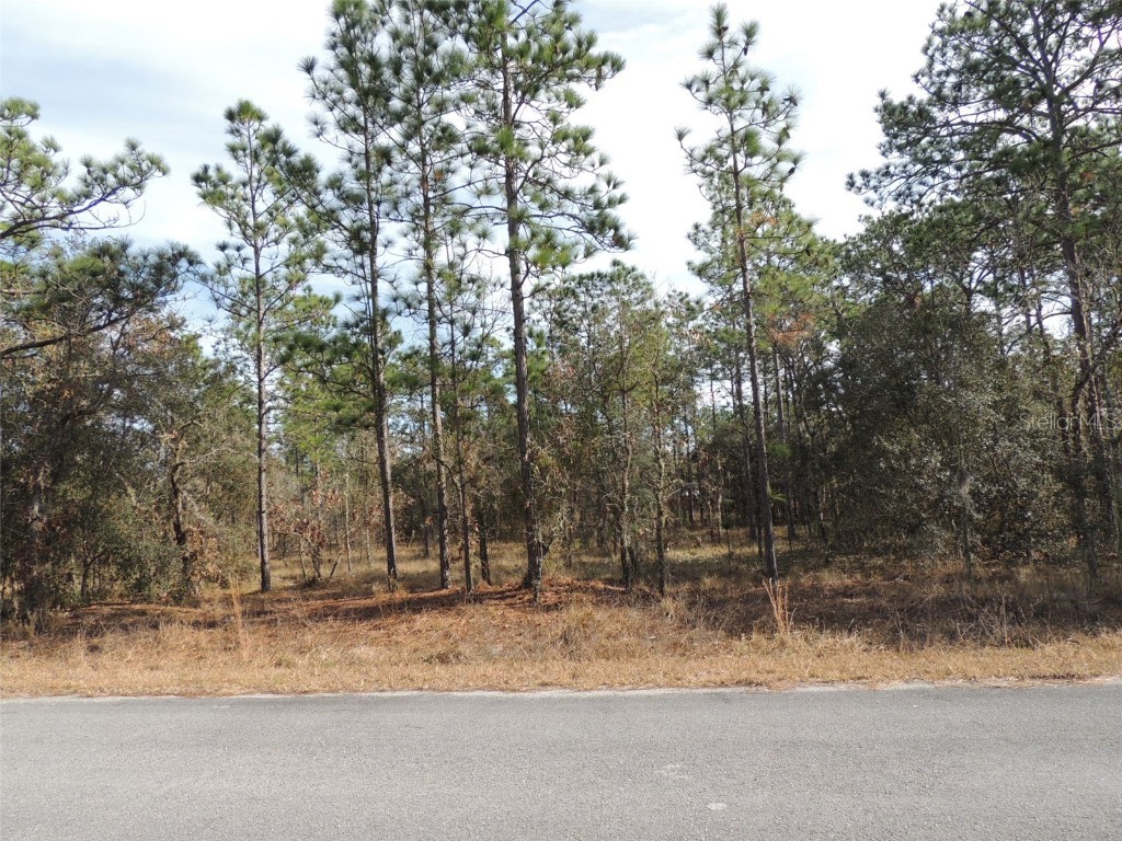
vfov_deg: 49.7
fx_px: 908
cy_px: 420
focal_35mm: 28
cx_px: 561
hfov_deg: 63.4
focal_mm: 4.9
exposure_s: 1/640
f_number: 3.1
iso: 100
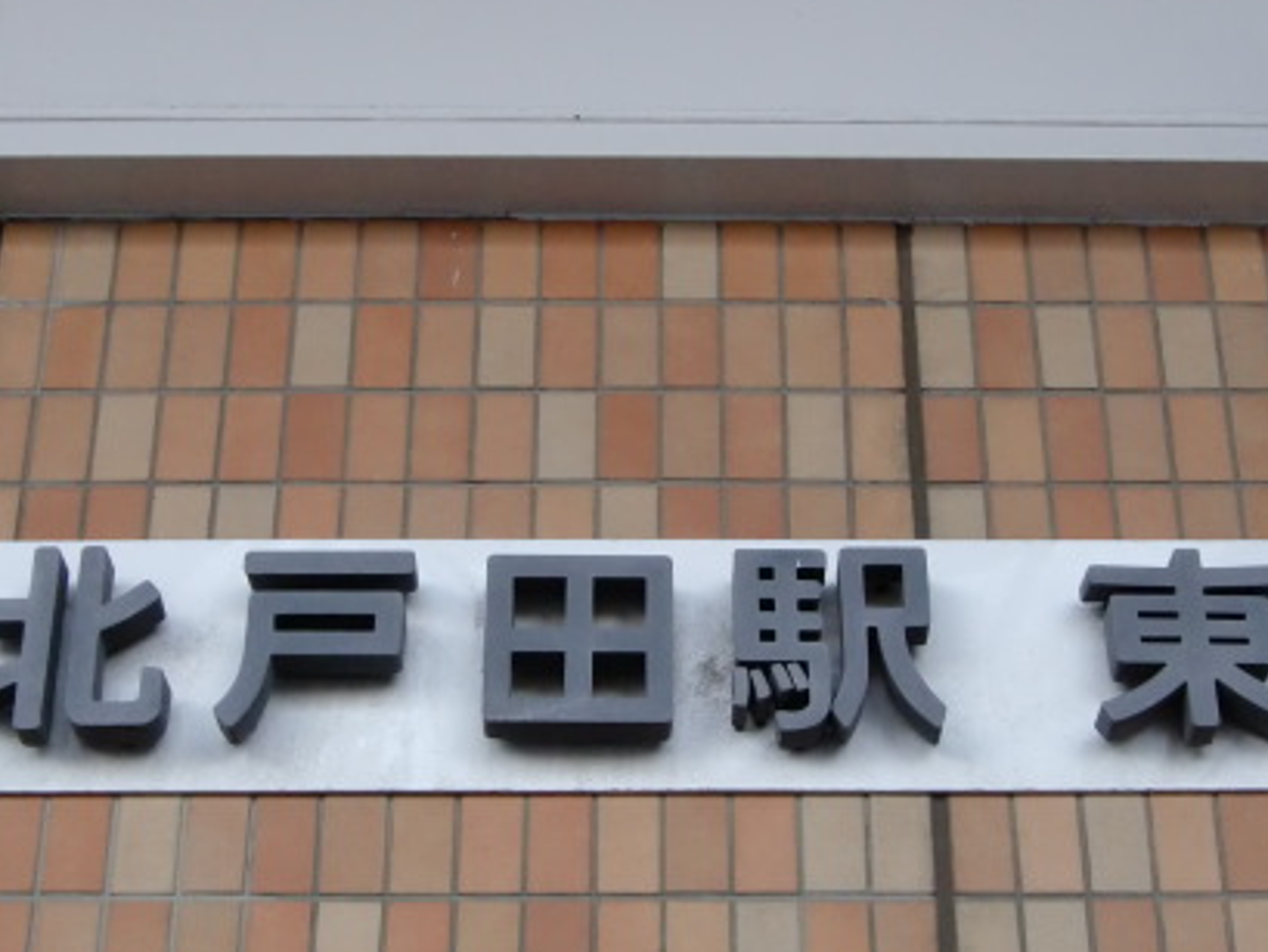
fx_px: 2638
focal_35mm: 72
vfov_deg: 20.4
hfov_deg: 27.0
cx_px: 691
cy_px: 574
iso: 400
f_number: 3.3
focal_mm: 8.2
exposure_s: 1/60
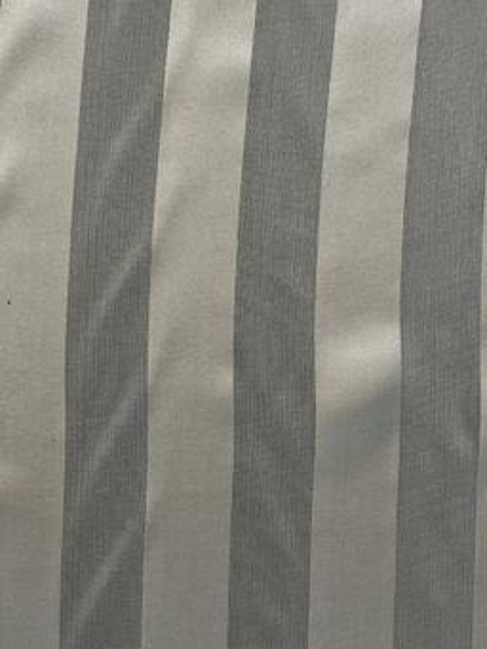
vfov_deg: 67.3
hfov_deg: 53.1
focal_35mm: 26
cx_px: 244
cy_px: 324
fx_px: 487
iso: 80
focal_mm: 5.7
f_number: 1.5
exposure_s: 1/120
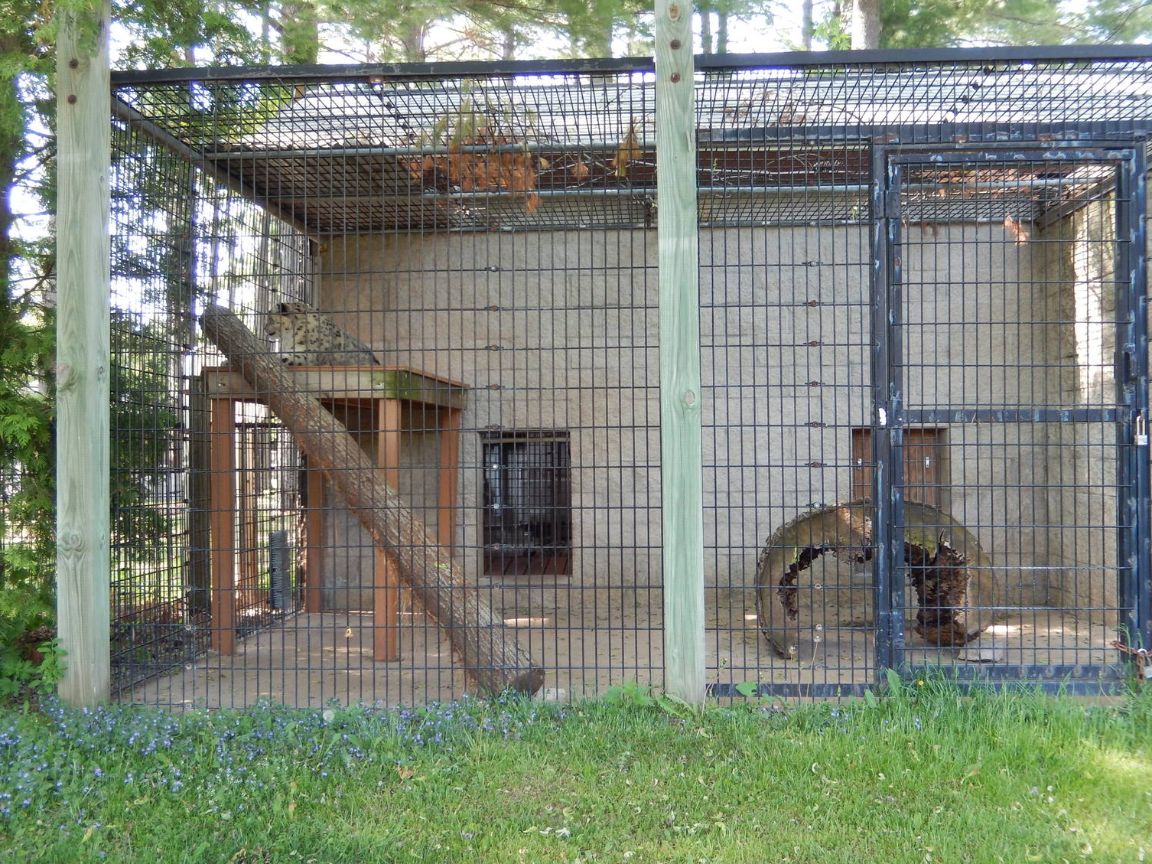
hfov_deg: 54.0
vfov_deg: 41.8
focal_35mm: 34
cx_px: 591
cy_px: 432
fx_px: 1131
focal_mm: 5.7
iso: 125
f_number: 3.8
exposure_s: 1/30
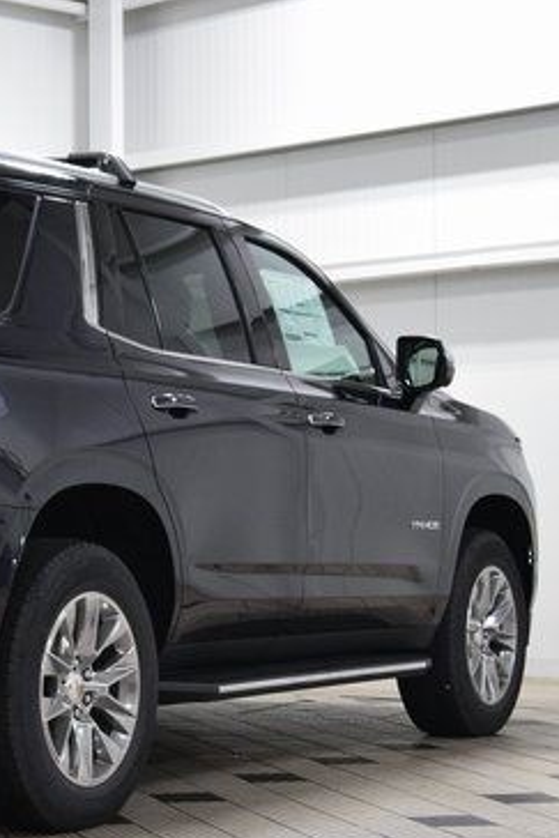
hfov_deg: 14.1
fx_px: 2210
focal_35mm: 95
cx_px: -62
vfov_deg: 21.4
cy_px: 487
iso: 1600
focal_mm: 36
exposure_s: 1/60
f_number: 5
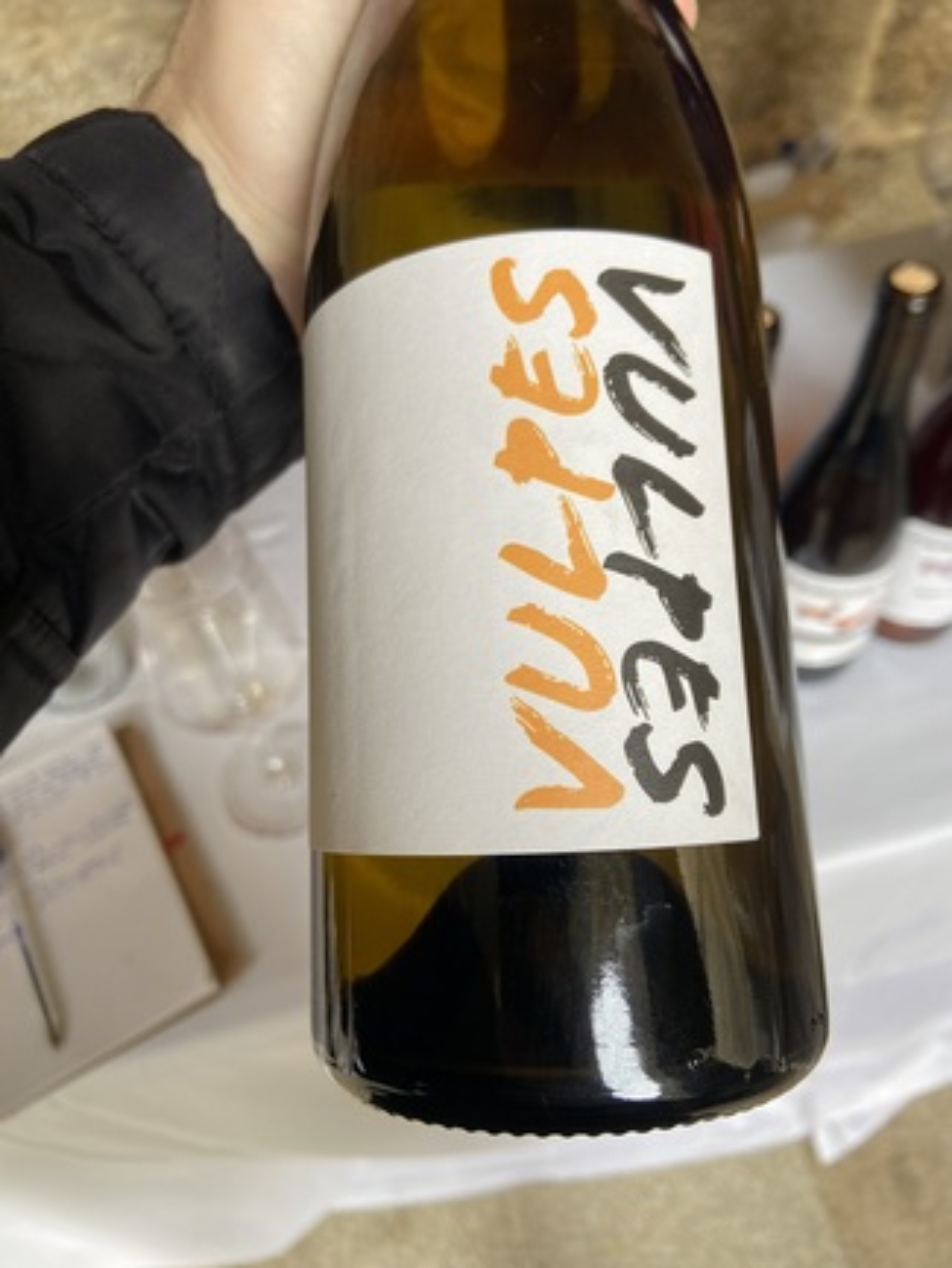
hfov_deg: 53.1
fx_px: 953
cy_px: 634
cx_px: 476
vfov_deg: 67.3
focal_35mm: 26
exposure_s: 1/122
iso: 32
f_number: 1.8
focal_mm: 4.25
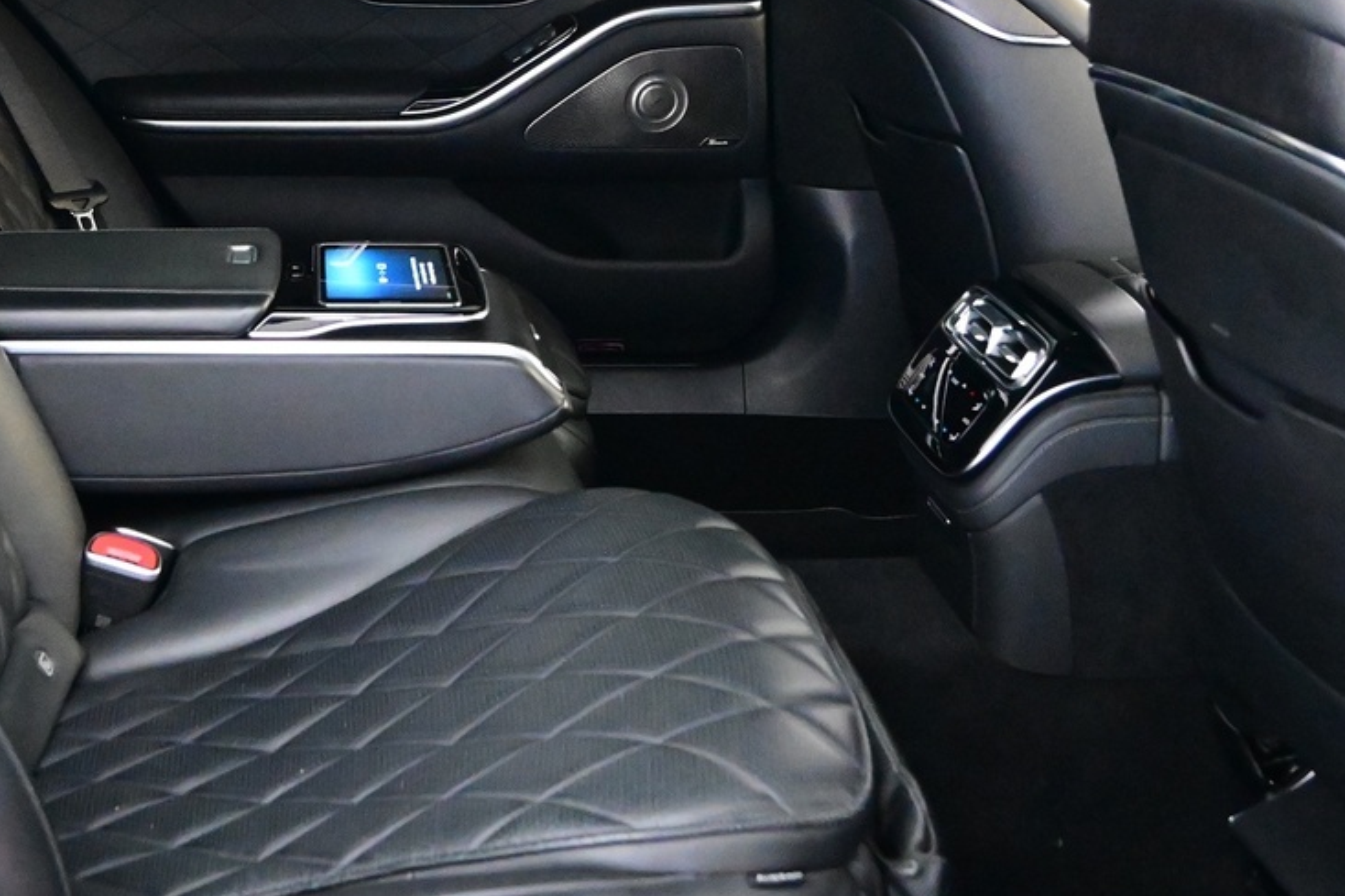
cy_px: 203
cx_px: 475
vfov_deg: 25.2
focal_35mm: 53
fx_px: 1980
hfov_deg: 37.2
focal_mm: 16
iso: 8000
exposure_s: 1/25
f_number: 3.5
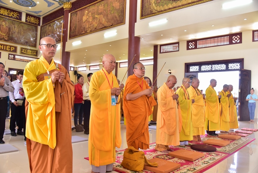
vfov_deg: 43.6
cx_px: 129
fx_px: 215
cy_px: 86
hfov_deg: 61.9
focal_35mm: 30
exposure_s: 1/50
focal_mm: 30
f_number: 5.6
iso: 640
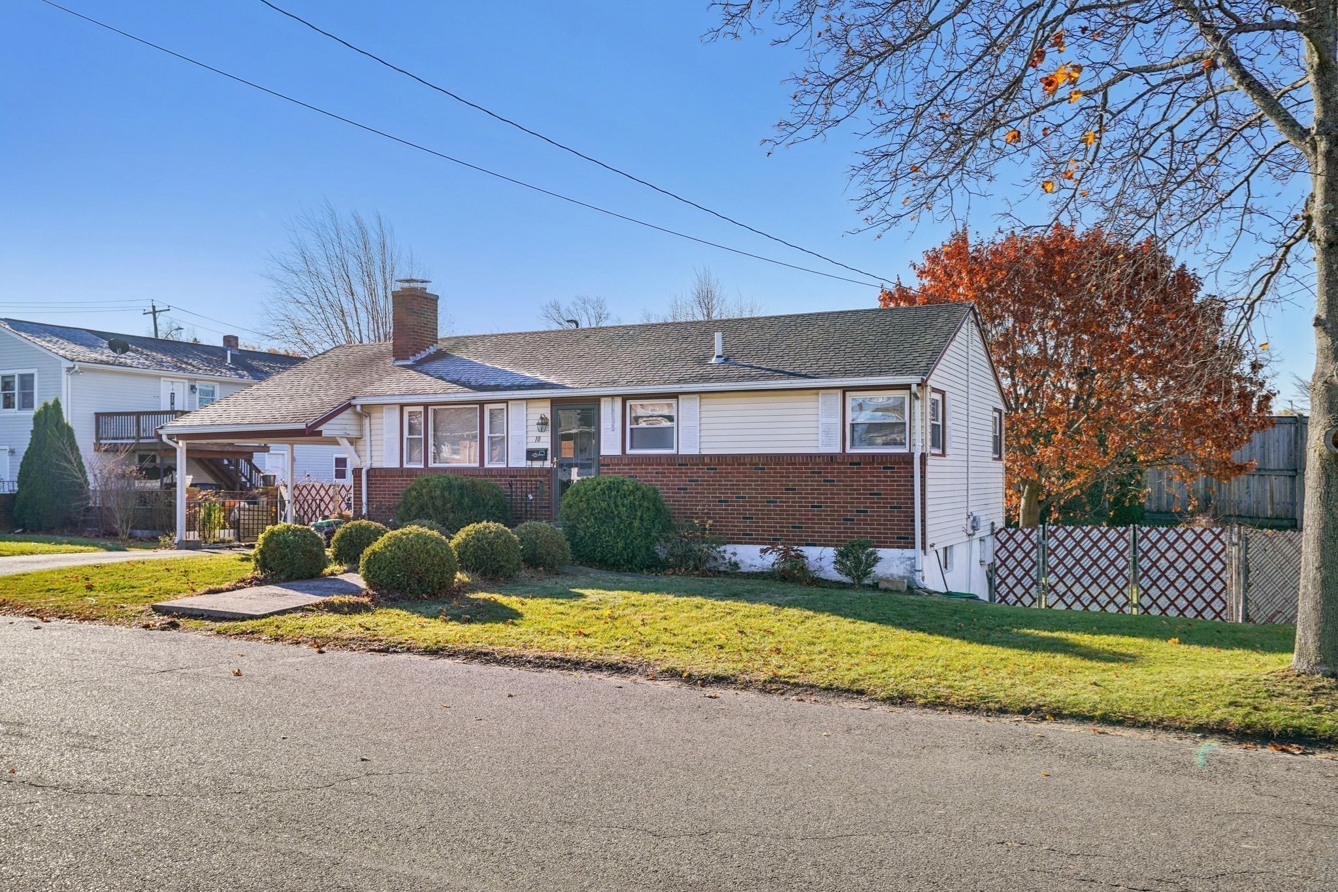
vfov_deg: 43.6
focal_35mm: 30
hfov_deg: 61.9
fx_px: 1115
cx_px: 669
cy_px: 446
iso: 100
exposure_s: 1/160
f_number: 8
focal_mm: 30
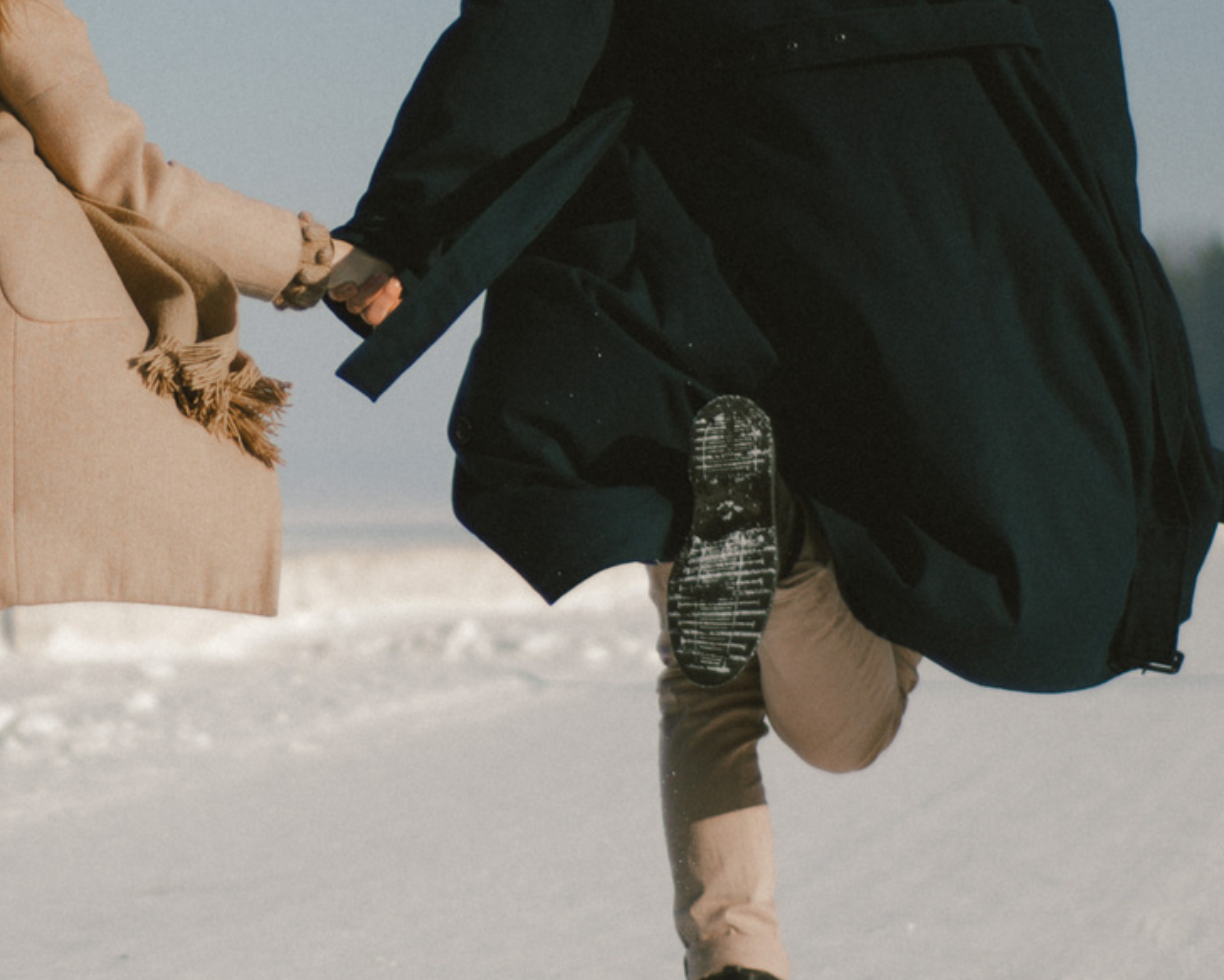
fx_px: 5980
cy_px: 339
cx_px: 288
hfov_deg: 11.7
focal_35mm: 165
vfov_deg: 9.4
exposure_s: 1/3200
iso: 100
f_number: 1.8
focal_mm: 50
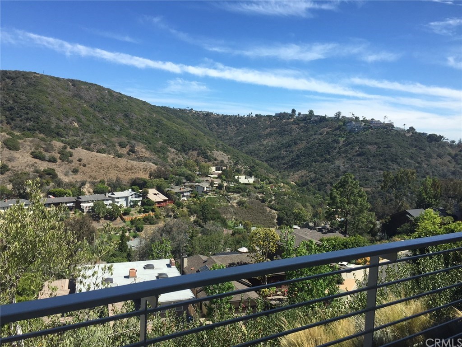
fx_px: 387
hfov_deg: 61.7
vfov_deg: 48.2
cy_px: 174
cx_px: 231
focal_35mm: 29
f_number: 2.2
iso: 32
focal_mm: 4.15
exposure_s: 1/1319
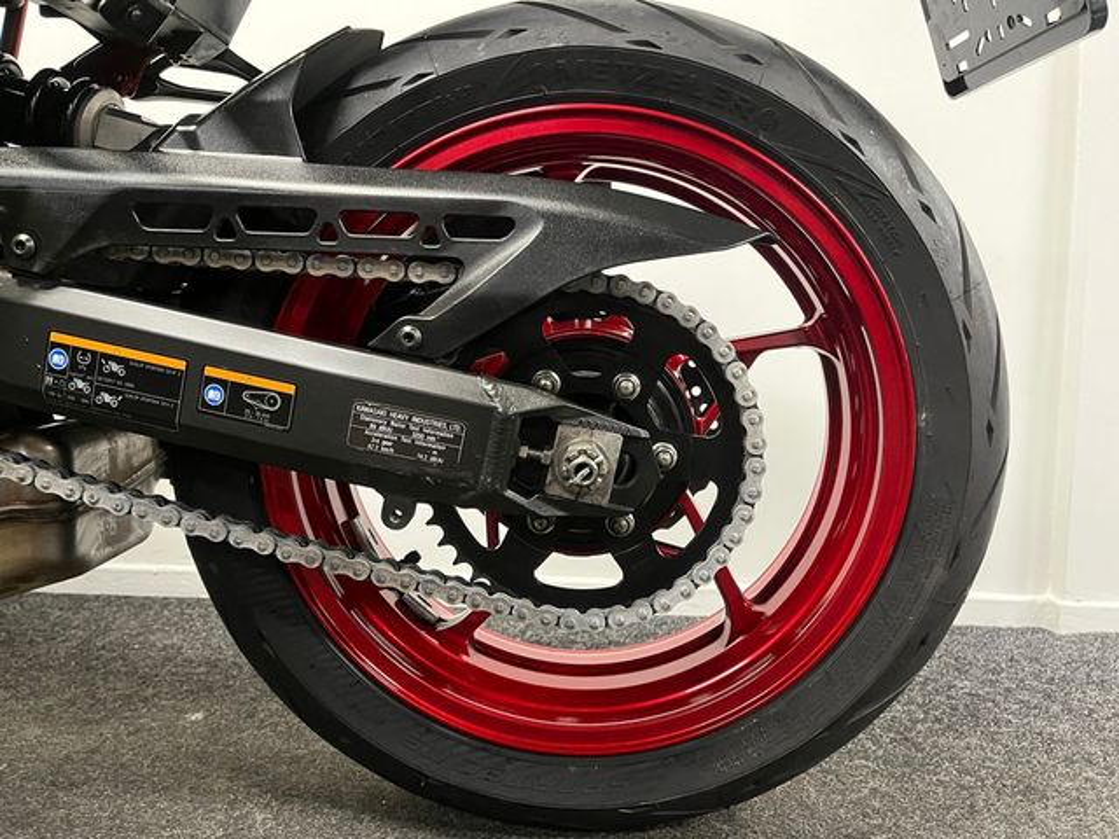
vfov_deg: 53.1
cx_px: 560
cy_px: 420
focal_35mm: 26
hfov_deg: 67.3
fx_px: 840
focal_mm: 5.1
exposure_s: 1/50
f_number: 1.6
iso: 500
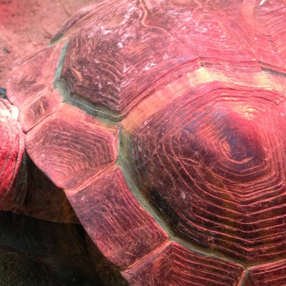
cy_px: 163
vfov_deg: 28.1
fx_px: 570
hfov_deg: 27.5
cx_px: 48
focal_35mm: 61
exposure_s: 1/20
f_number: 2.4
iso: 160
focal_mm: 4.28
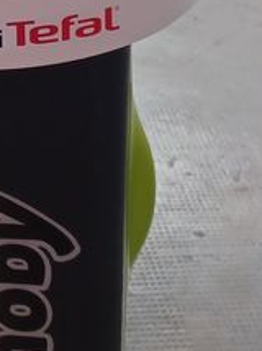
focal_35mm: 117
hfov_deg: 11.9
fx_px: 1183
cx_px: -157
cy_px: -121
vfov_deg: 15.9
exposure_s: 1/25
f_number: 1.8
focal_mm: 4.6
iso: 400
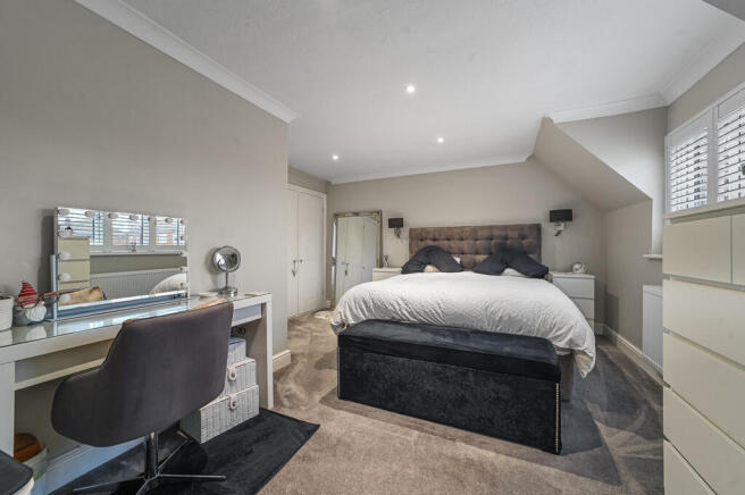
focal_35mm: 14
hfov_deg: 104.3
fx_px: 289
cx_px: 372
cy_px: 248
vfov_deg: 81.1
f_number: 8
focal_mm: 14
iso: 400
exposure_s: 1.6
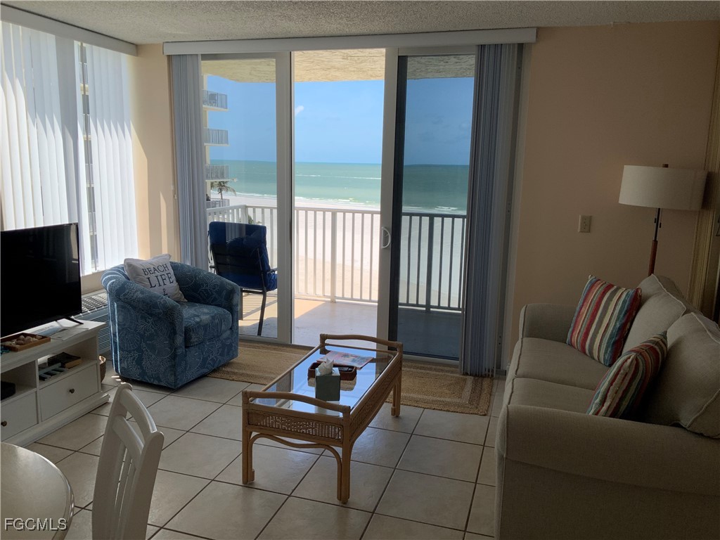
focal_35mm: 29
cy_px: 270
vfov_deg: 48.2
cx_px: 360
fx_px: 603
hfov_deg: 61.7
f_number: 1.8
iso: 16
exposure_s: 1/728
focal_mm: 3
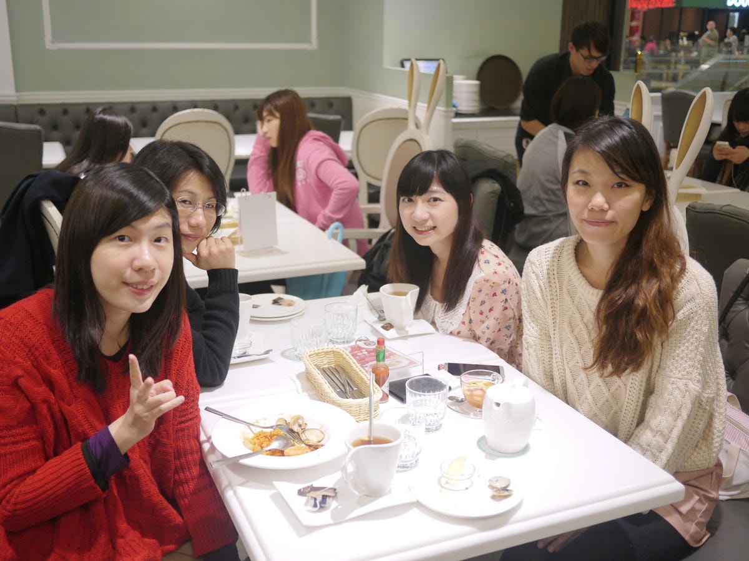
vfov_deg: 36.0
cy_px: 280
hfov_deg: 46.8
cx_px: 374
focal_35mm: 40
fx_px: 865
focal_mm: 20
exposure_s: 1/100
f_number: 1.7
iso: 160
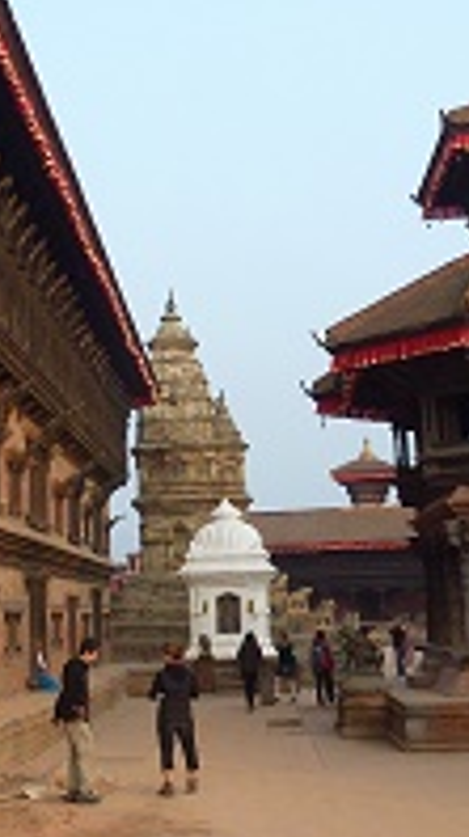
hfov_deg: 20.7
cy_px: 440
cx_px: 76
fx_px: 1263
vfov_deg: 36.6
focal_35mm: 57
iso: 100
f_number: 3.5
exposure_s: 1/125
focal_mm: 4.3
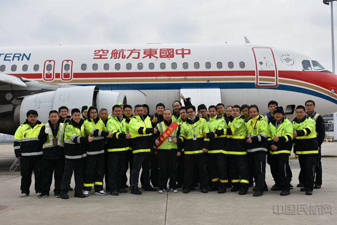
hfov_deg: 47.9
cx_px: 168
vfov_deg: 33.0
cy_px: 112
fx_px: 379
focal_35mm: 40
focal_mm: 27
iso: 200
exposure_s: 1/500
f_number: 8
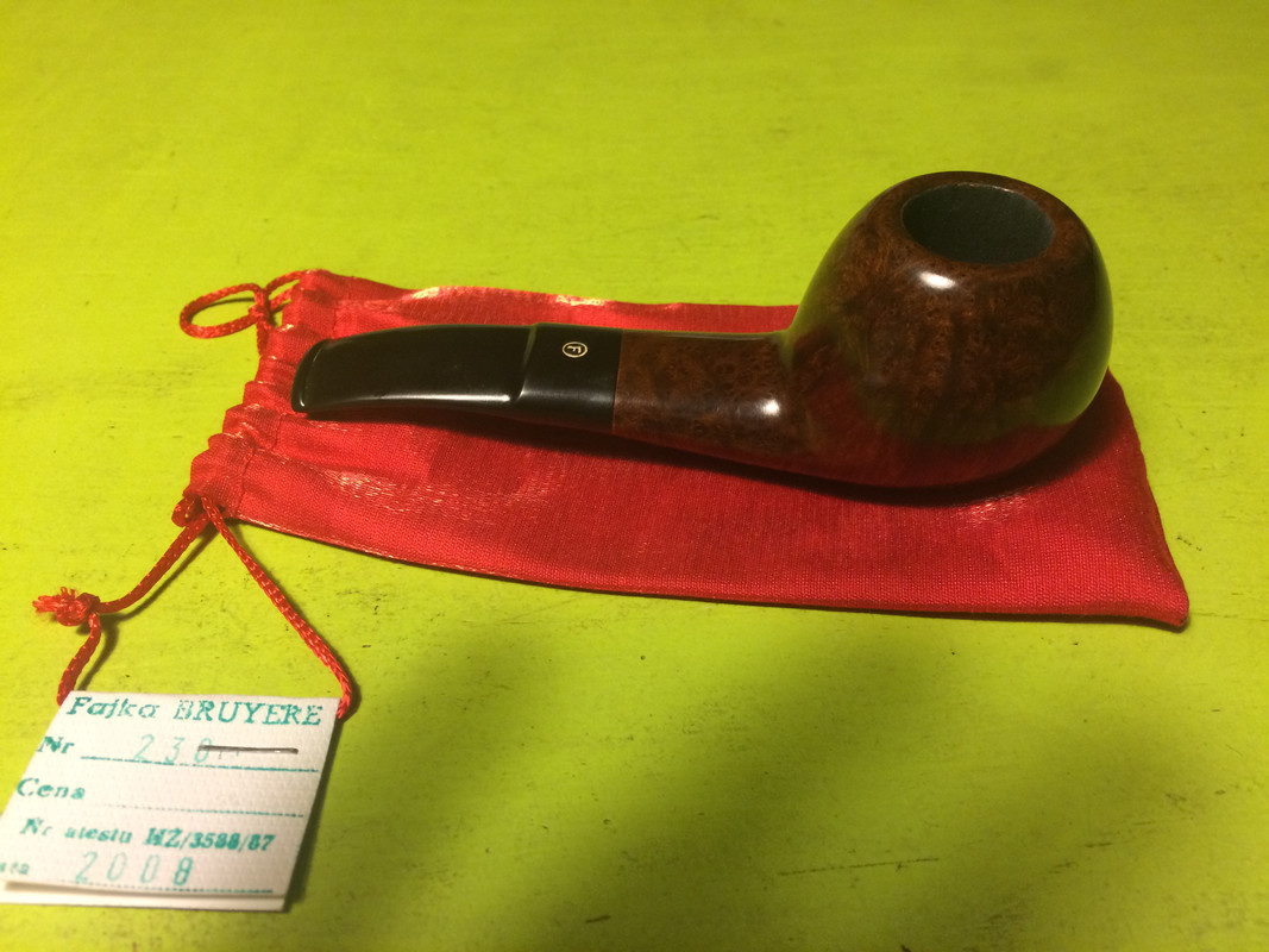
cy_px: 476
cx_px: 634
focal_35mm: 29
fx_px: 1063
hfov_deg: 61.7
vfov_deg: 48.2
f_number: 2.2
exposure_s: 1/33
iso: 200
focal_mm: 4.15
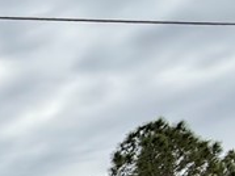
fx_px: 543
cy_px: 415
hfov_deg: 16.8
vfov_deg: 13.6
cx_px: -257
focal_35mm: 80
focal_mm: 2.22
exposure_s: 1/458
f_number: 2.2
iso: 50
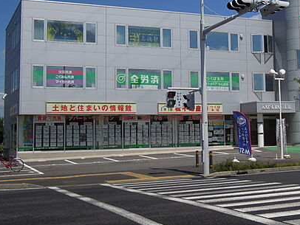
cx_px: 204
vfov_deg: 23.2
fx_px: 546
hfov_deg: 30.4
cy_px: 71
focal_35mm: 63
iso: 160
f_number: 5.2
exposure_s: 1/1600
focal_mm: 7.2
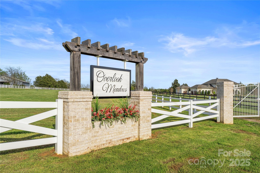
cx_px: 130
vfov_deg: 53.1
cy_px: 86
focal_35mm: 24
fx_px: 173
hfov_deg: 73.7
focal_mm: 24
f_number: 11
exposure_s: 1/320
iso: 160
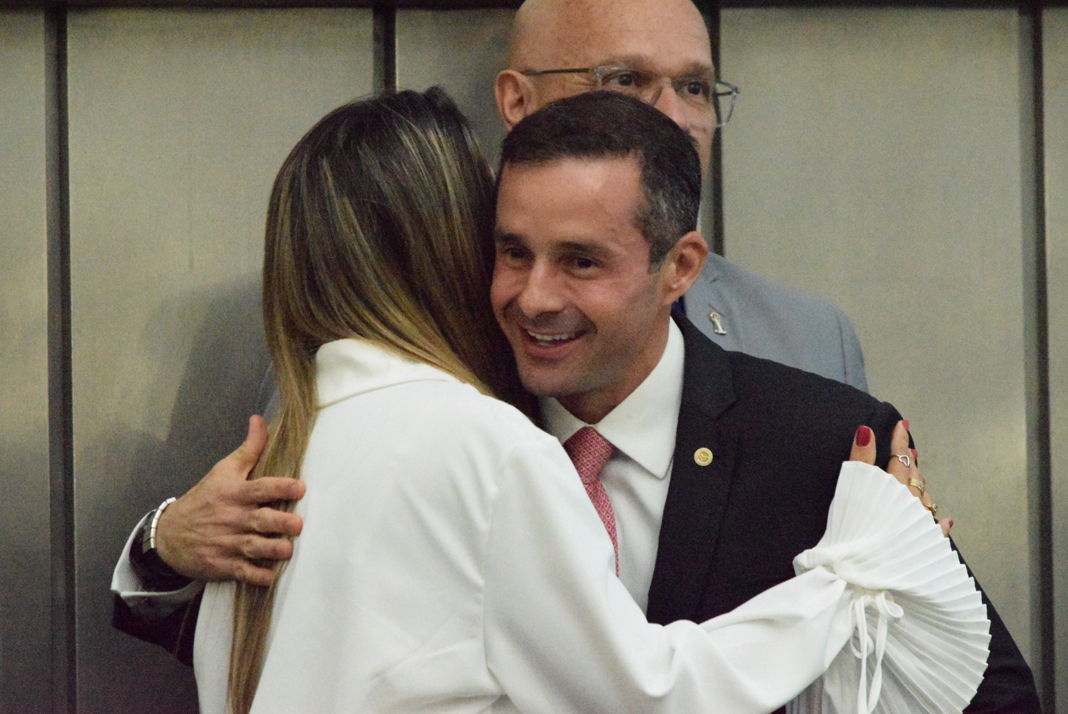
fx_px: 7571
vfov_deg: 5.4
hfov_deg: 8.1
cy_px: 357
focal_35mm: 255
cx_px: 534
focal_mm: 170
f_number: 8
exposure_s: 1/400
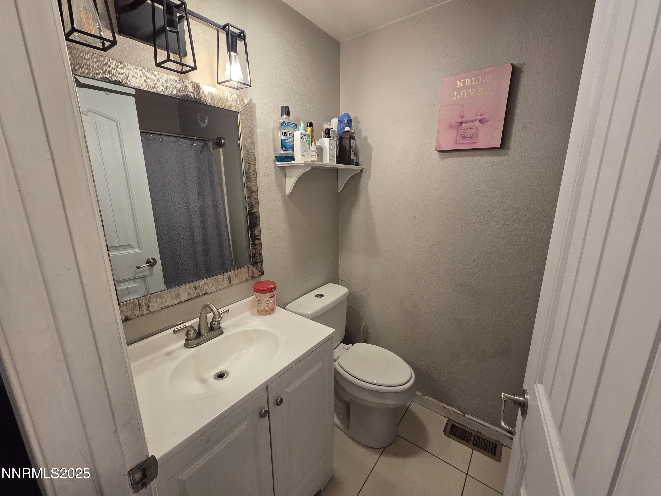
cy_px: 248
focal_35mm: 13
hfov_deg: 106.2
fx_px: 248
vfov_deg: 89.9
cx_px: 330
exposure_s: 1/120
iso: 250
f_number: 2.2
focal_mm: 2.2
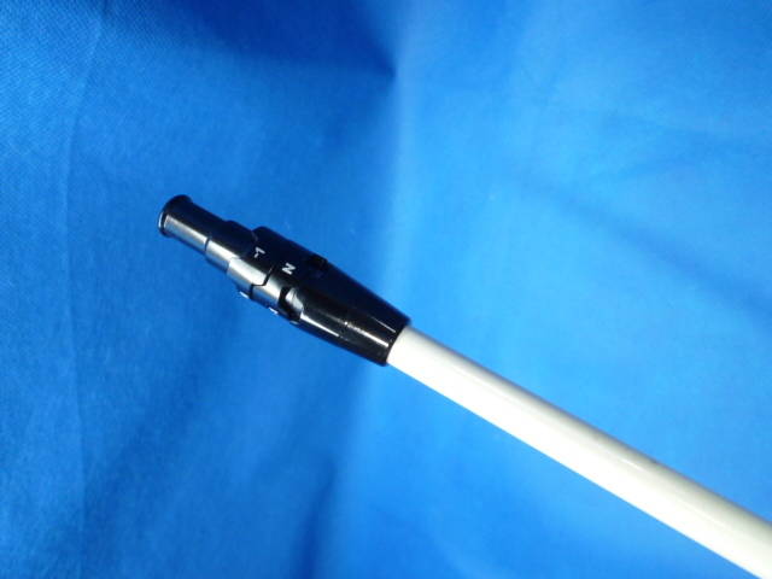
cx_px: 386
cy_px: 290
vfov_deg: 54.9
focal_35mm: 25
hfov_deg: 69.4
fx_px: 558
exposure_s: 1/30
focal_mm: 4.5
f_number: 2.8
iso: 250
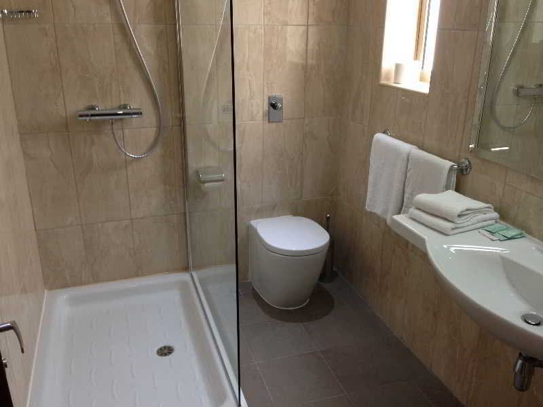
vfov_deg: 42.9
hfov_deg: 55.4
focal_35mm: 33
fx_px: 518
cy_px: 204
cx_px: 272
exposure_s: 1/20
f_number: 2.4
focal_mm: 4.13
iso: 64
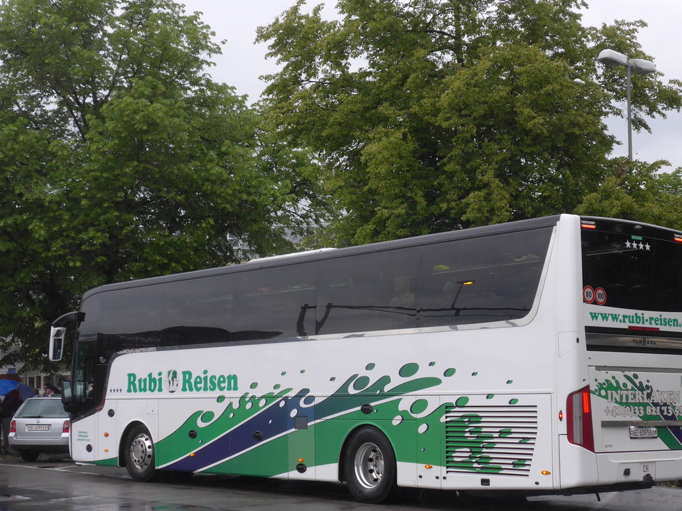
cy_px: 292
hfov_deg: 30.2
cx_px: 392
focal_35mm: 64
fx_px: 1261
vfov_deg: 22.9
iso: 320
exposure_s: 1/60
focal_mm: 11.3
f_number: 3.4
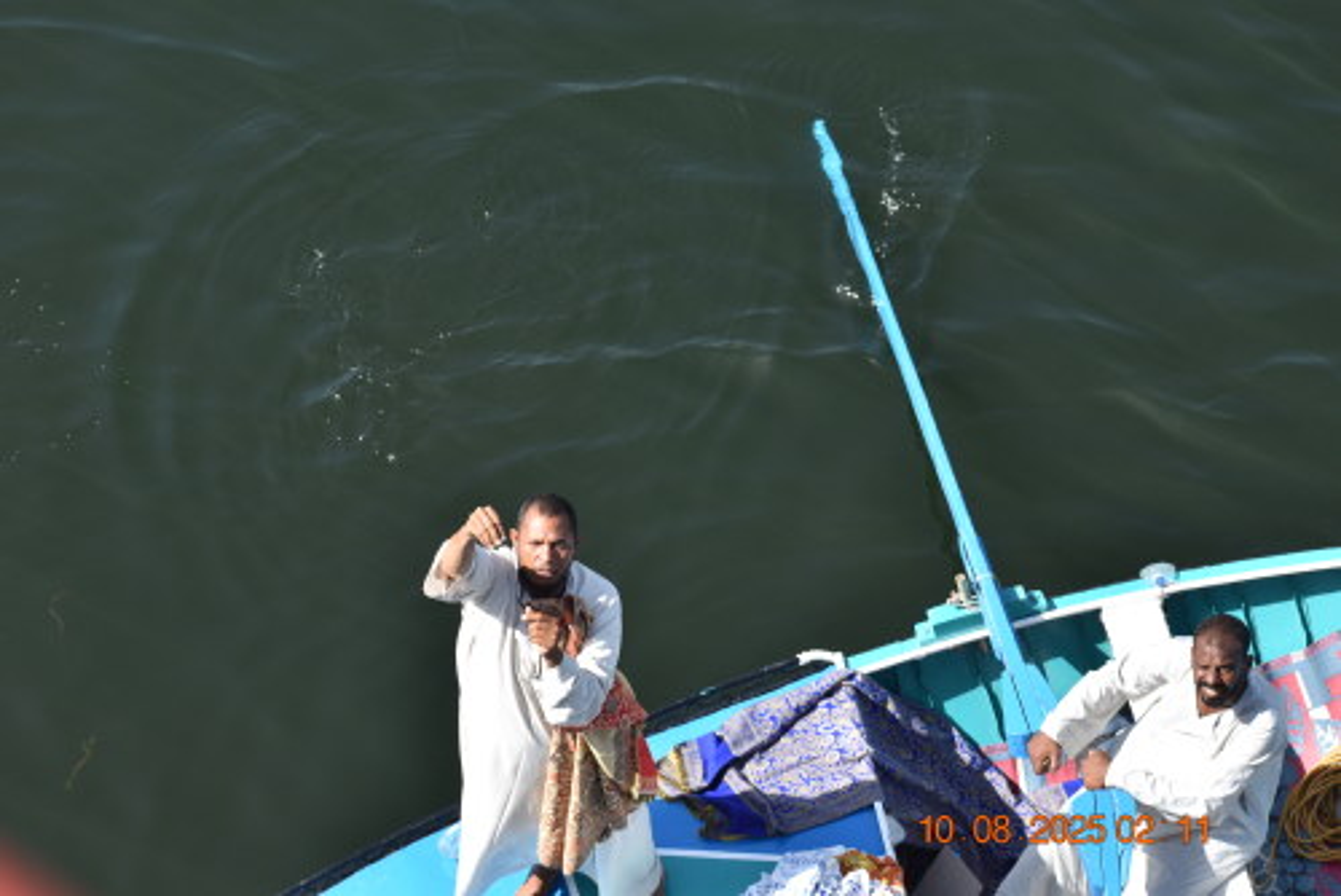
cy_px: 448
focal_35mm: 105
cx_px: 670
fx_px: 3913
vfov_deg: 13.1
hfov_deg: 19.4
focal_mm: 70
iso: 100
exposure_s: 1/250
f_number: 7.1
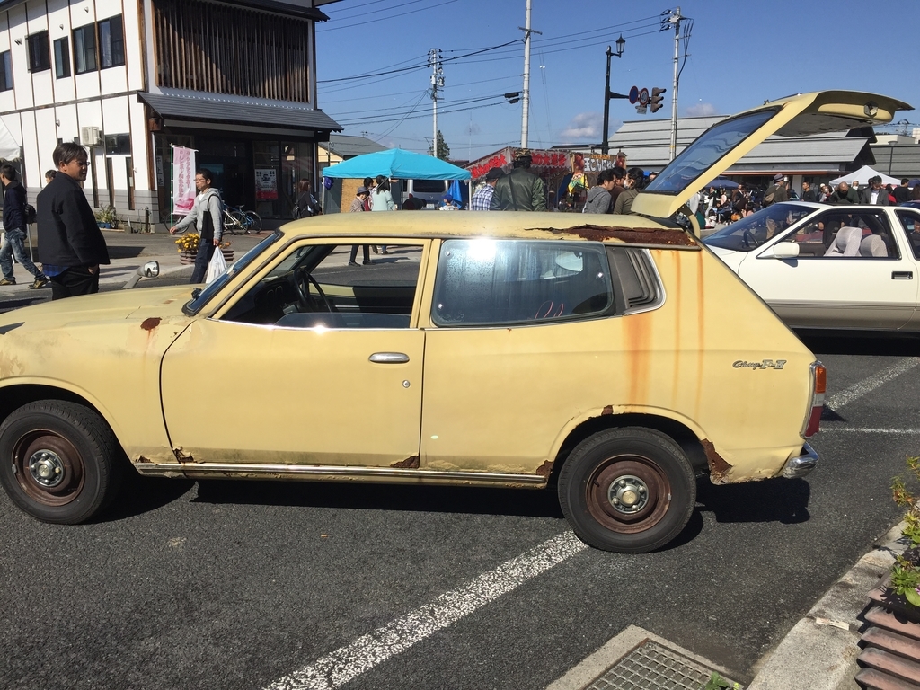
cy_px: 345
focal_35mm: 29
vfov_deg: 48.2
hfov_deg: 61.7
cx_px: 460
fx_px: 771
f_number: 2.2
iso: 32
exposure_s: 1/3300
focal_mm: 4.15
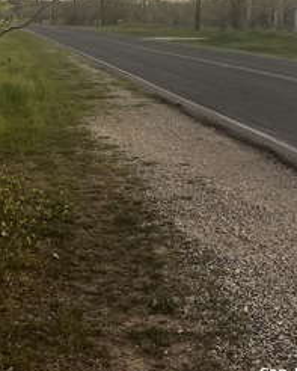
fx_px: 725
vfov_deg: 27.4
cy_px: 20
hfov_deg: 22.5
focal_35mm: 66
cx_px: 23
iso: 50
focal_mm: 5.7
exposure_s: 1/833
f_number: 1.5
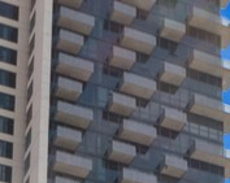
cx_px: 209
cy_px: 265
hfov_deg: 14.8
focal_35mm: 129
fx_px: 877
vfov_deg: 11.5
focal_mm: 15
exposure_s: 1/125
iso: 100
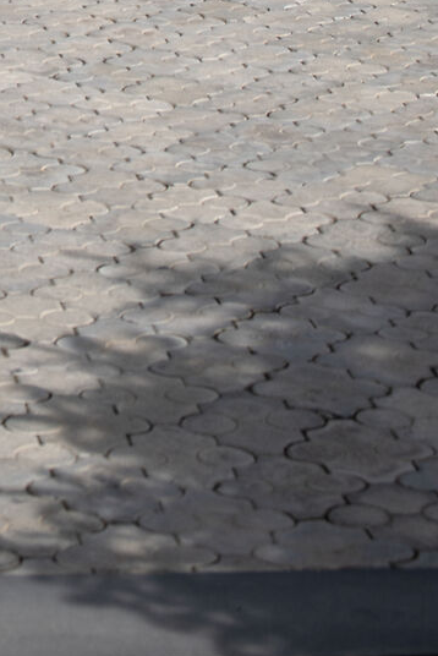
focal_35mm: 264
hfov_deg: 5.2
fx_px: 4811
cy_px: -553
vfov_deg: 7.5
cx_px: -305
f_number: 8
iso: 100
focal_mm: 59
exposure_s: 1/1000
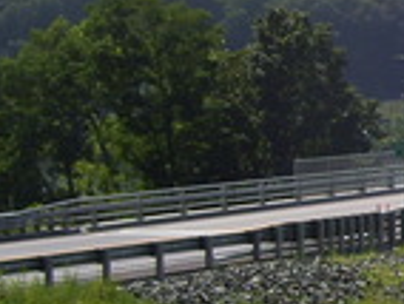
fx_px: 1777
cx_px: 546
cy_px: 148
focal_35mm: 152
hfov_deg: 12.5
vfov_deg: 9.8
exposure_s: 1/800
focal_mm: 6
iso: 80
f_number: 4.8
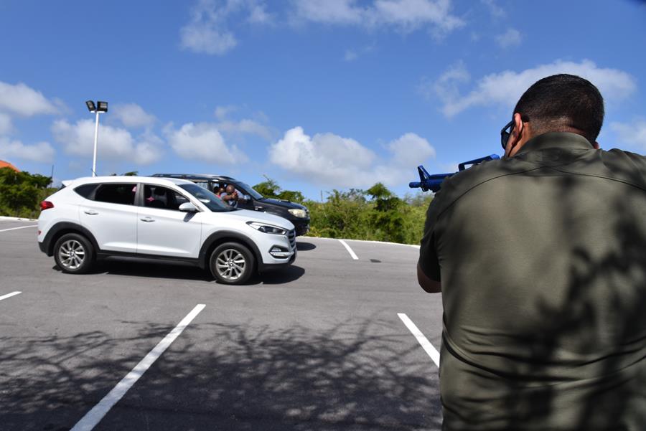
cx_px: 323
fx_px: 431
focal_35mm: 24
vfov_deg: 53.2
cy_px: 216
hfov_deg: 73.7
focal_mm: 24
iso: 200
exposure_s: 1/400
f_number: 10
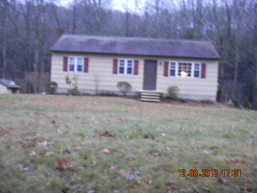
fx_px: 342
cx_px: 128
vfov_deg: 31.5
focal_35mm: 46
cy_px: 96
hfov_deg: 41.2
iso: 800
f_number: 4.1
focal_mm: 8.3
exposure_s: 1/2.7
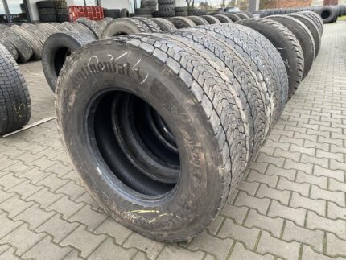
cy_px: 130
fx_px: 260
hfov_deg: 67.3
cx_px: 173
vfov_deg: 53.1
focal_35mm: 26
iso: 125
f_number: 1.8
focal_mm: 4.25
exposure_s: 1/121
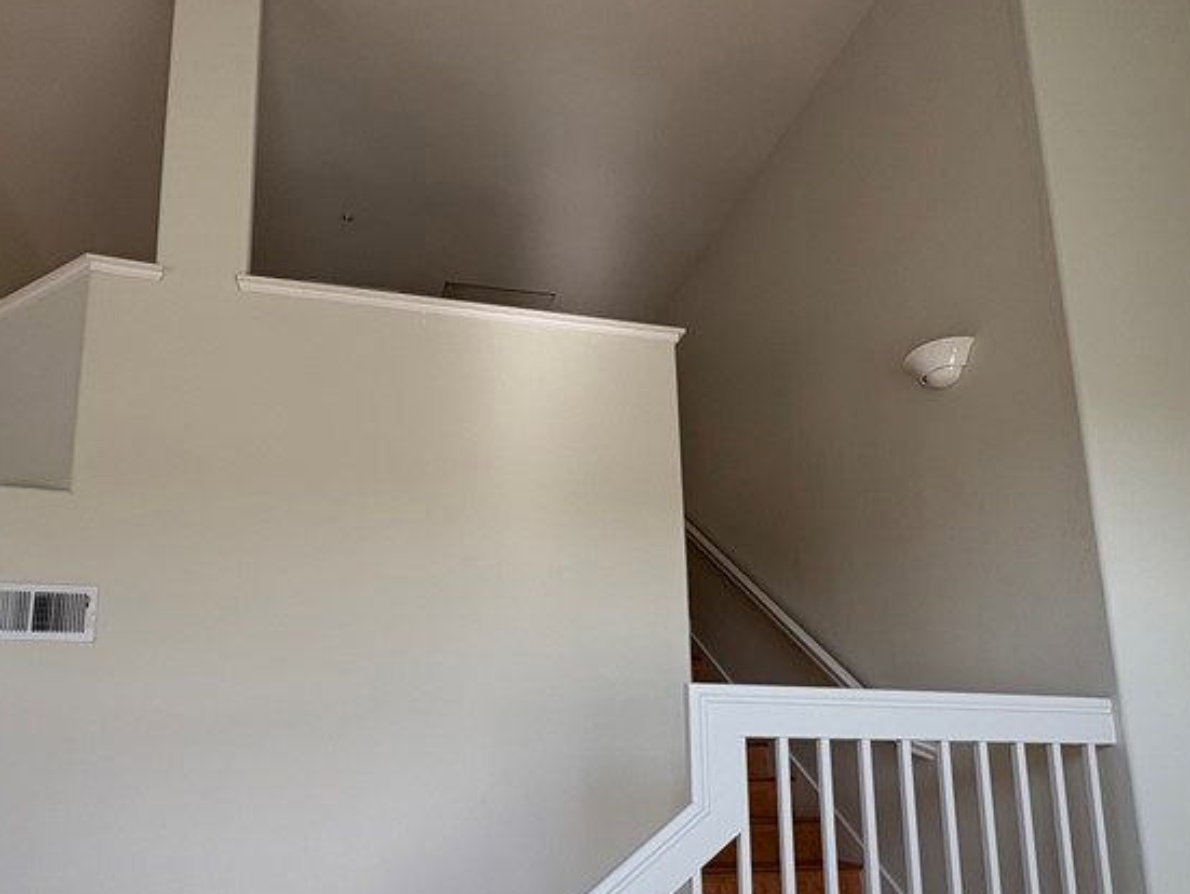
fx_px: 894
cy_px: 631
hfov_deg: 67.1
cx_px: 529
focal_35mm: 26
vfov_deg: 51.6
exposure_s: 1/238
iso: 40
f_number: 2.2
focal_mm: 2.22
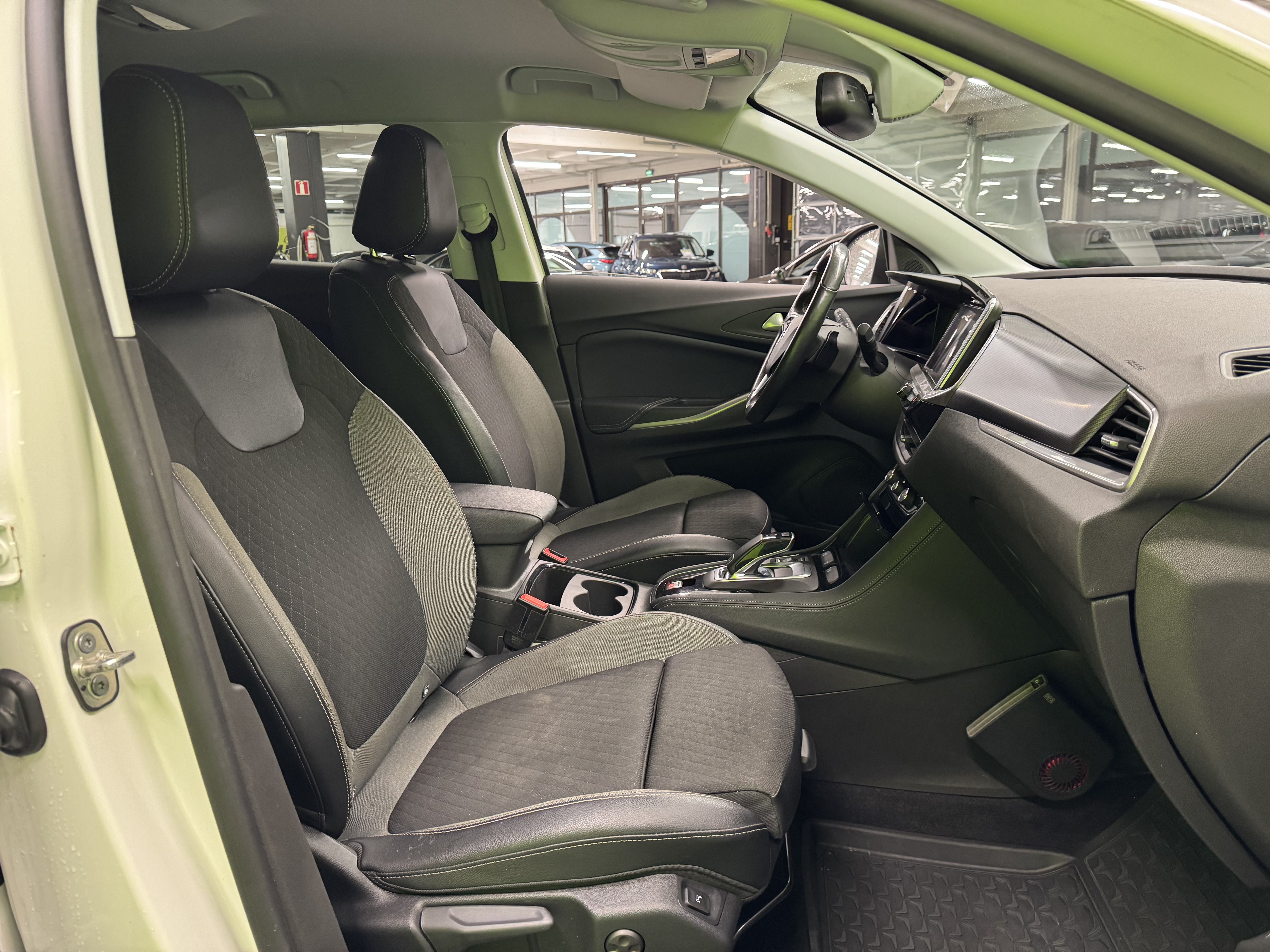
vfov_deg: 56.8
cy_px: 476
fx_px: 881
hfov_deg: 71.6
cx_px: 635
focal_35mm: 24
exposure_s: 1/50
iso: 500
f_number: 1.78
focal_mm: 6.76
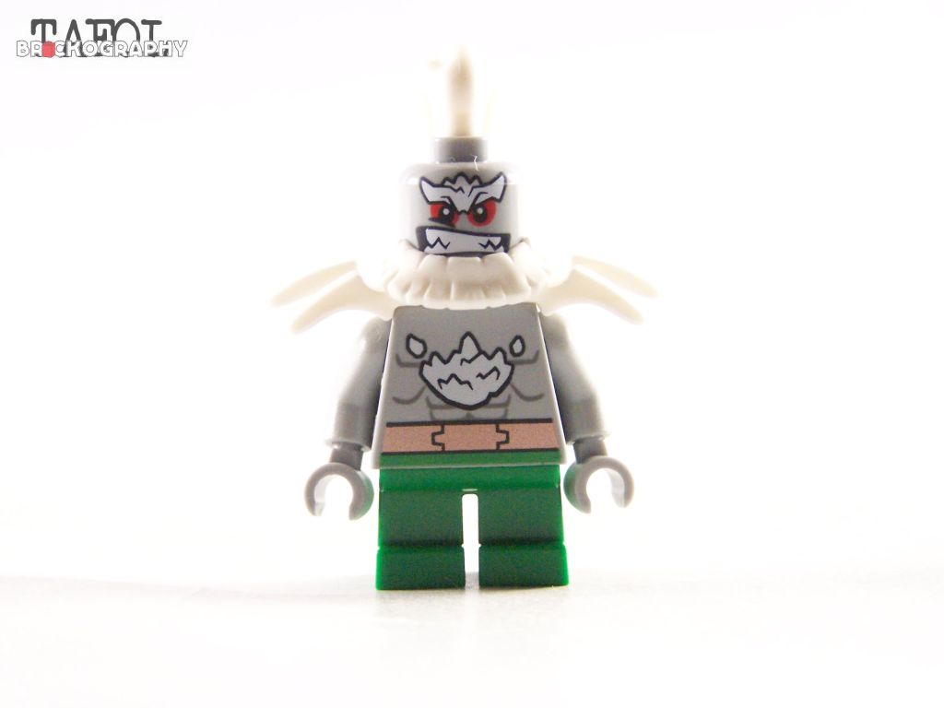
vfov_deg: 15.7
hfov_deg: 20.9
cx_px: 472
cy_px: 354
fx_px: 2563
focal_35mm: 94
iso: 400
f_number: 3.2
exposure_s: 1/45
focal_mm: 15.6
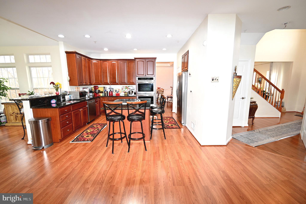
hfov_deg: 98.6
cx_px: 153
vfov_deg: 75.4
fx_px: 132
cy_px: 102
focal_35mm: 16
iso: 800
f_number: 4
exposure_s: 1/60
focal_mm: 15.5
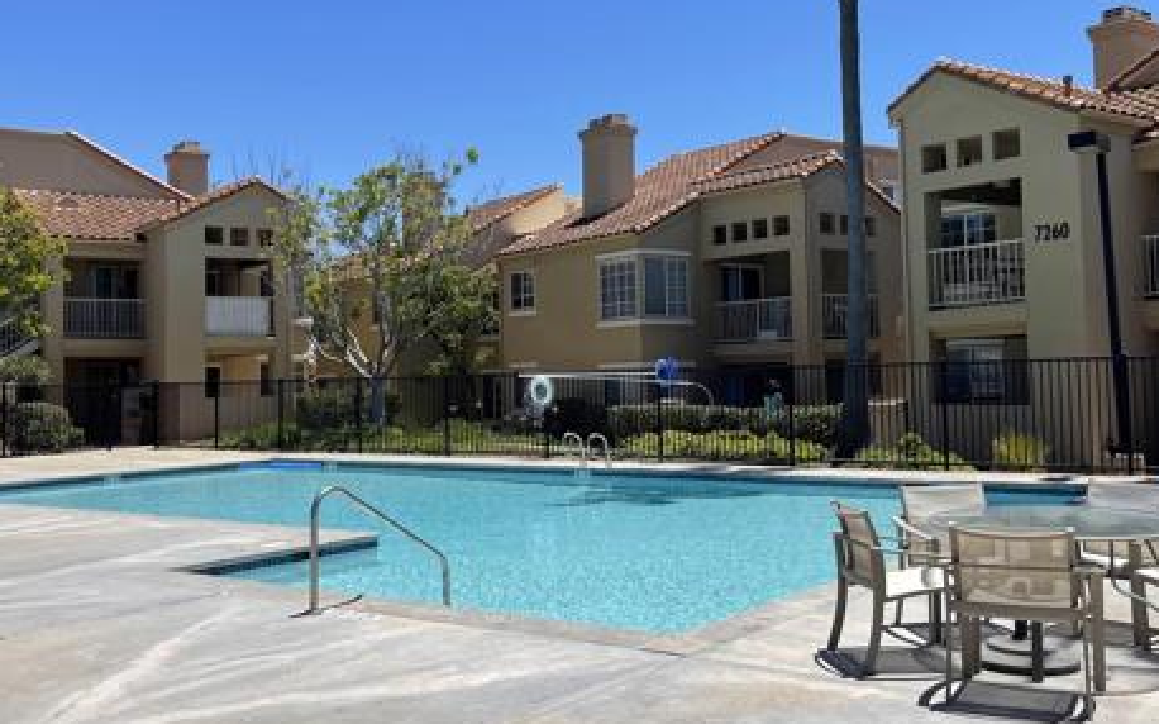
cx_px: 564
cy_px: 296
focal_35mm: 37
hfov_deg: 52.8
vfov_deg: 34.3
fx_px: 1168
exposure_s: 1/4902
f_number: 1.6
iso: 32
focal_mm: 5.1
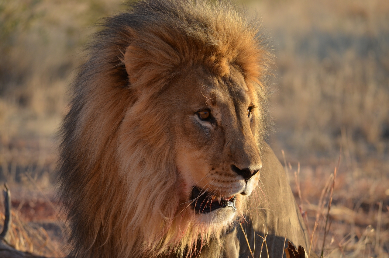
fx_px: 3559
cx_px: 194
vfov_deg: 4.1
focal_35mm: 330
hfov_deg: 6.3
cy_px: 129
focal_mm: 220
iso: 400
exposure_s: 1/500
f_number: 5.6
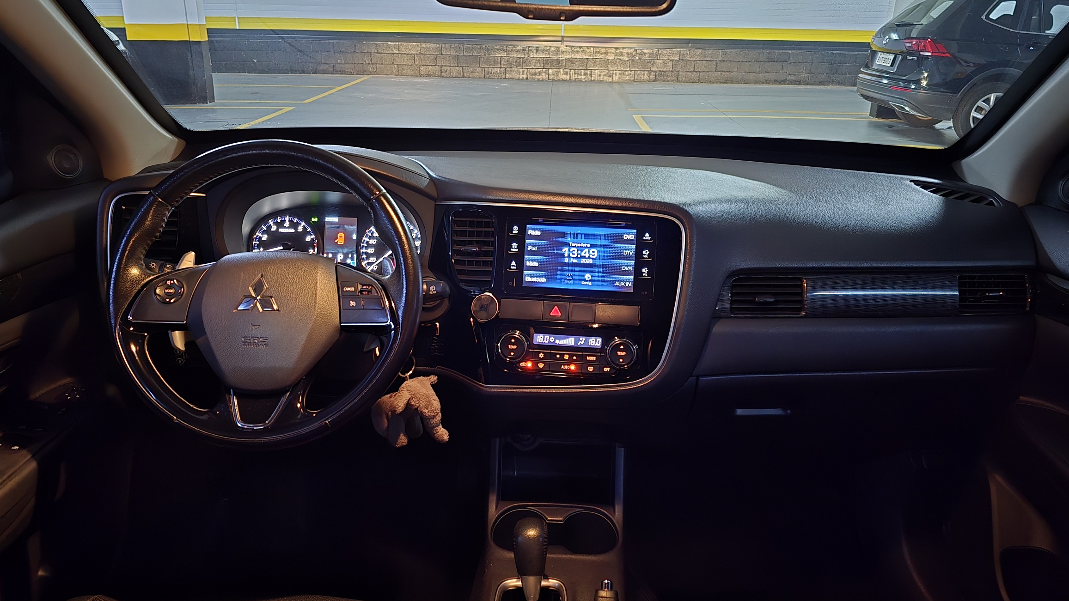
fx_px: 737
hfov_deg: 71.9
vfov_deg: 44.4
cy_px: 323
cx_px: 543
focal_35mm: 26
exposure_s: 1/24
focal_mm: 6.3
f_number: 1.7
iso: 2500
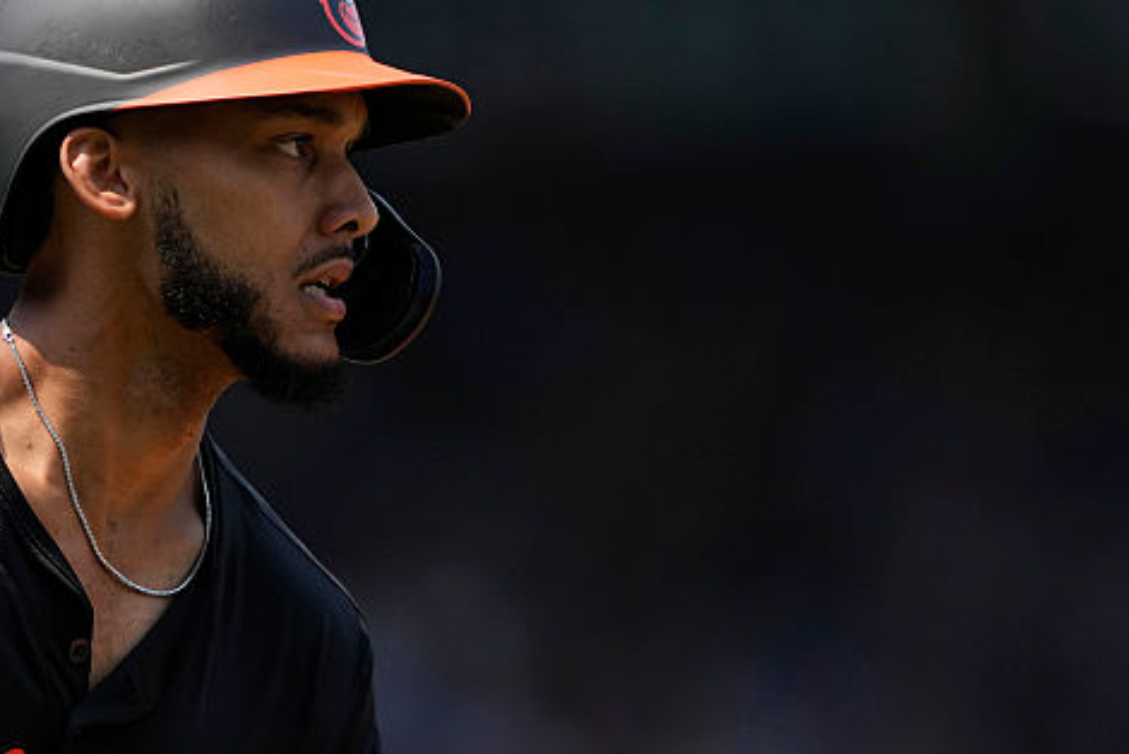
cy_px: 686
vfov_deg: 1.6
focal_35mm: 871
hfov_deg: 2.4
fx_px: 27331
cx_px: 238
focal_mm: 400
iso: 500
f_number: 3.2
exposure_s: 1/6400
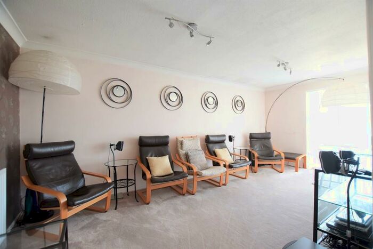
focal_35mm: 15
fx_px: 155
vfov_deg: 77.4
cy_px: 124
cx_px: 186
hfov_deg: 100.4
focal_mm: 10
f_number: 3.5
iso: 800
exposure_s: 1/60
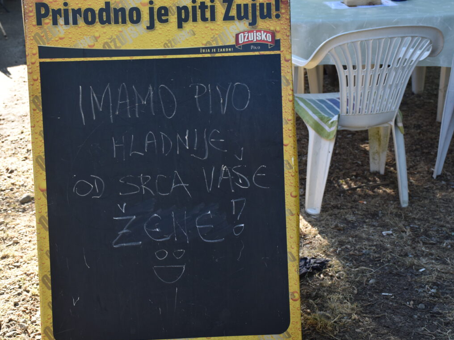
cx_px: 181
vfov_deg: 23.4
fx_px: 821
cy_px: 184
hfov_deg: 30.8
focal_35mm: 63
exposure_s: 1/250
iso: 400
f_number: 5.6
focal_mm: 35
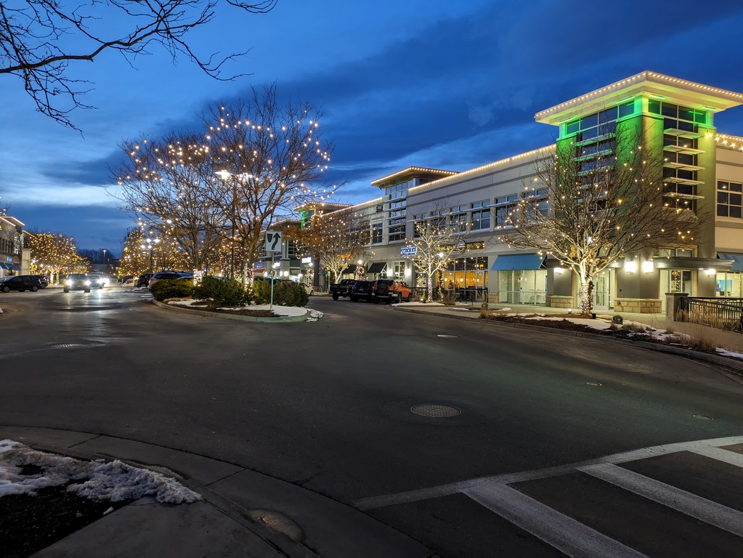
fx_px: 537
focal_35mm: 25
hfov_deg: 69.4
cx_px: 372
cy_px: 279
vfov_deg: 54.9
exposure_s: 1/24
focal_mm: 5.43
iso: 287
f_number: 1.89
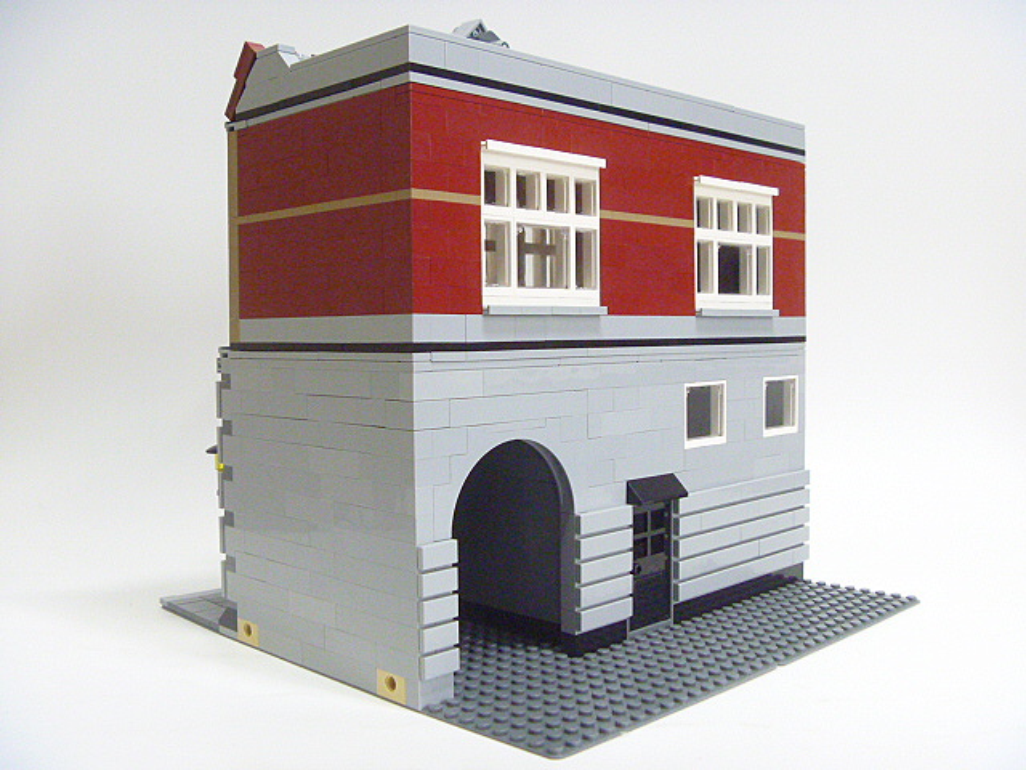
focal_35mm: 35
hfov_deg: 52.6
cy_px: 385
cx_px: 513
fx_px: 1037
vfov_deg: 40.7
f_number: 3.5
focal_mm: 6.3
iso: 800
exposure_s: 1/20
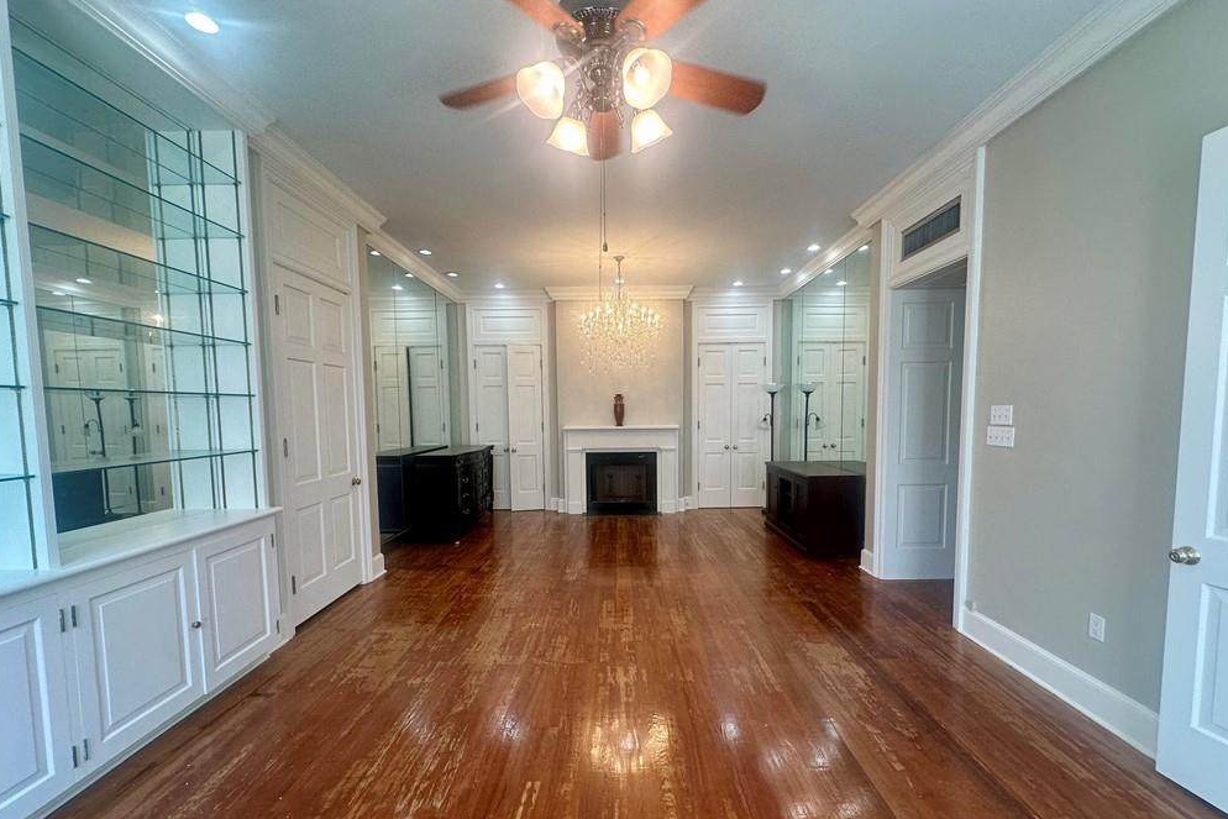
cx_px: 619
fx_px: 512
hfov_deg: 100.4
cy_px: 445
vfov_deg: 77.2
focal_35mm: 15
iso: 125
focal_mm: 2.22
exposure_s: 1/120
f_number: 2.2
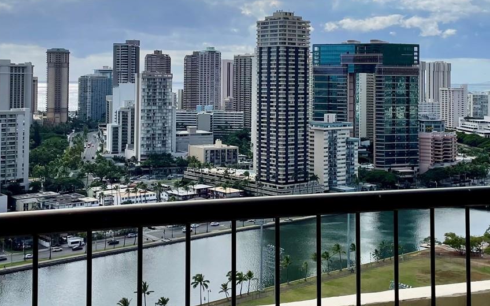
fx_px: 694
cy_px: 71
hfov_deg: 38.9
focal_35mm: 52
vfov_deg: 24.6
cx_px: 232
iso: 32
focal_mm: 4.2
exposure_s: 1/9804
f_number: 1.6
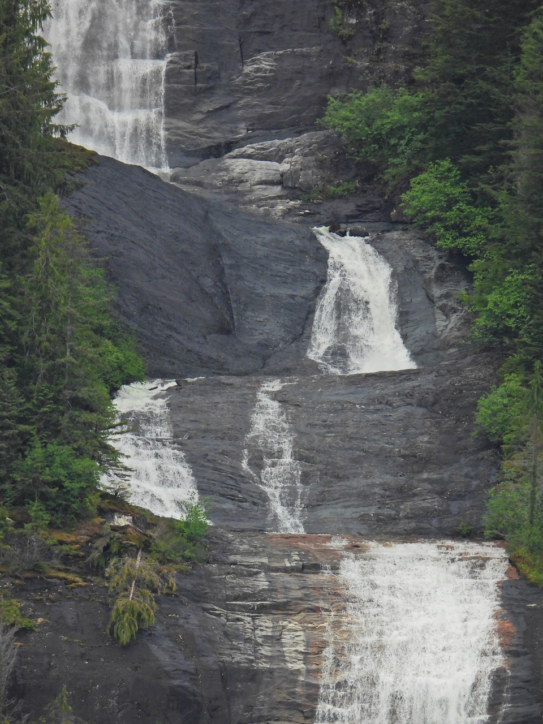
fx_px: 19869
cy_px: 362
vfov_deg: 2.1
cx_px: 272
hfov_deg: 1.6
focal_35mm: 950
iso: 360
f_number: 5.6
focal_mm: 170
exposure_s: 1/500
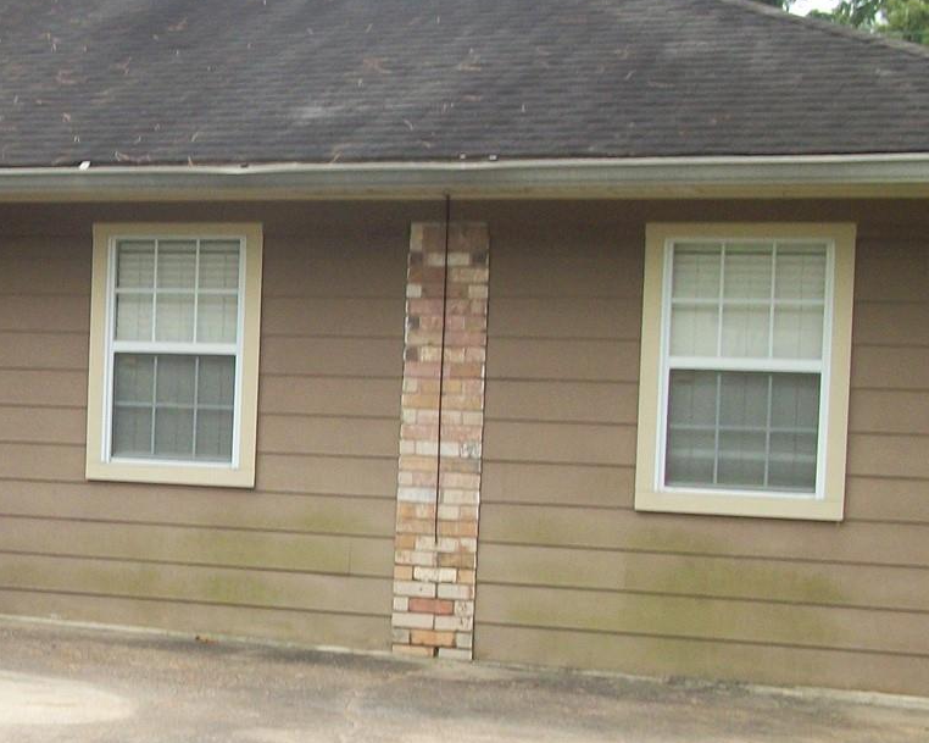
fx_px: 2309
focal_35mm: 84
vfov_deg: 18.1
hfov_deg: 21.6
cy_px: 630
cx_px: -85
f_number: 8.8
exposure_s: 1/60
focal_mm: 5.7
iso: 80
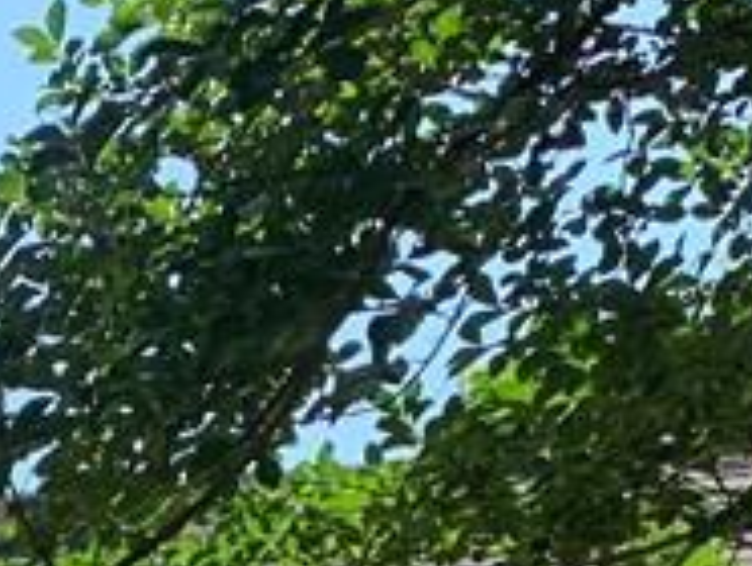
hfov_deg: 12.4
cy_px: 1302
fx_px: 3111
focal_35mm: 143
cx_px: -675
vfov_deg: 9.4
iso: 25
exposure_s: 1/701
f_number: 1.8
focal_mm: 4.25
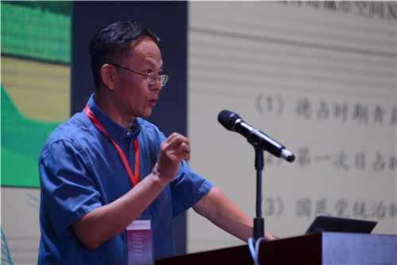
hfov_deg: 13.3
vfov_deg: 8.8
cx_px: 198
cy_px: 132
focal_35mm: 155
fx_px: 1709
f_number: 3.2
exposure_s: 1/160
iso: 250
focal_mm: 155
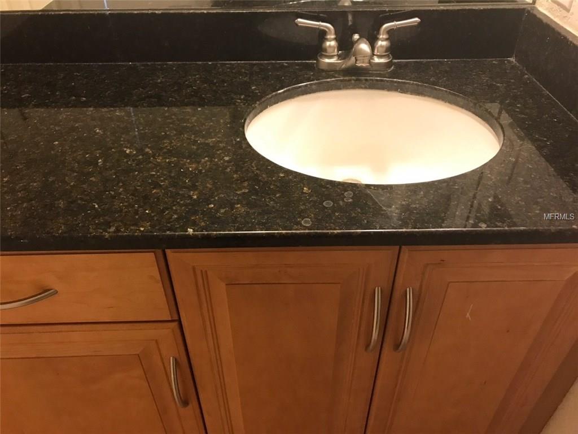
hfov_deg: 63.4
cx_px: 289
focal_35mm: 28
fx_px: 468
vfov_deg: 49.7
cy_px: 217
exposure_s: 1/15
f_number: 1.8
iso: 64
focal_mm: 3.99
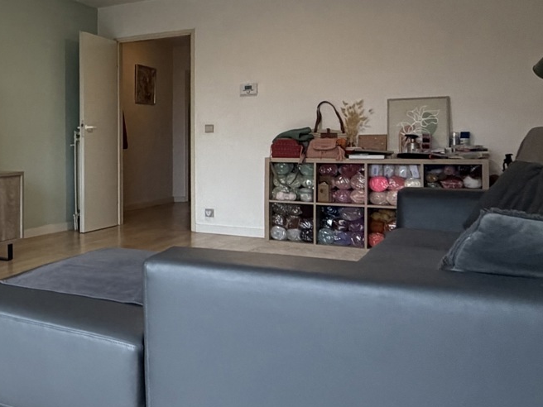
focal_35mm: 41
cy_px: 146
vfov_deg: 34.9
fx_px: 643
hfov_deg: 37.1
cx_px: -78
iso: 320
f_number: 2.2
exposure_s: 1/121
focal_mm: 2.22
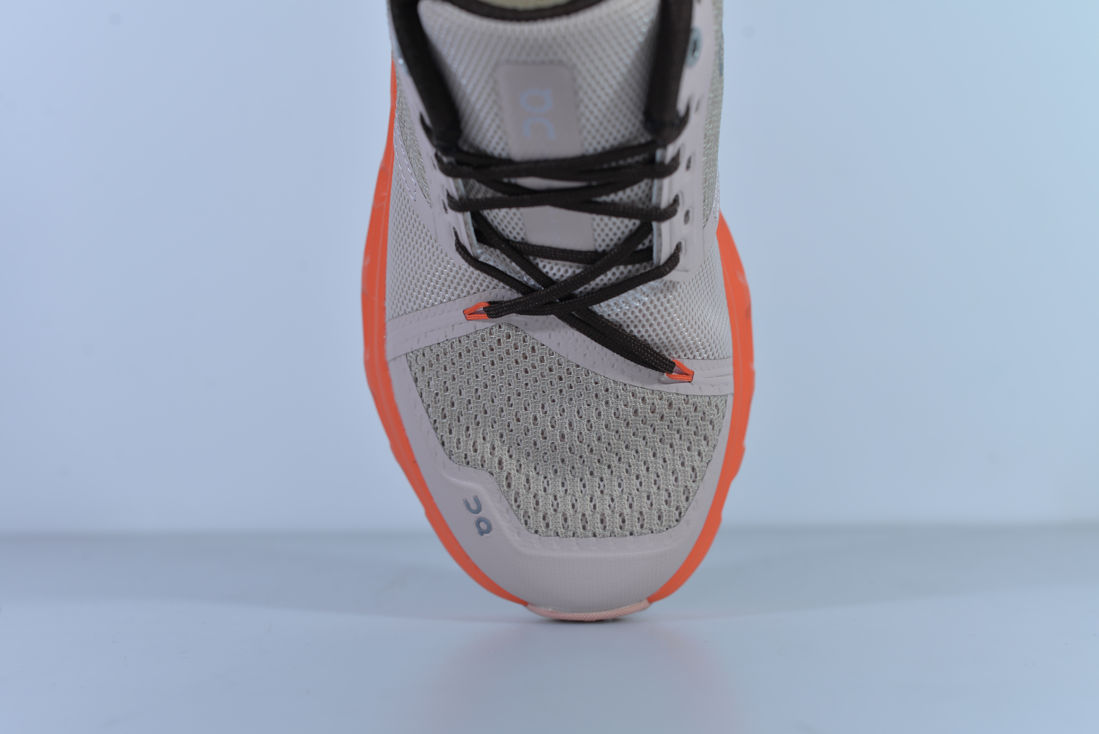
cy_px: 367
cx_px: 550
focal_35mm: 50
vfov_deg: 27.0
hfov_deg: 39.6
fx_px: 1527
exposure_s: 1/250
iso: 100
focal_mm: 50
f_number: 5.6
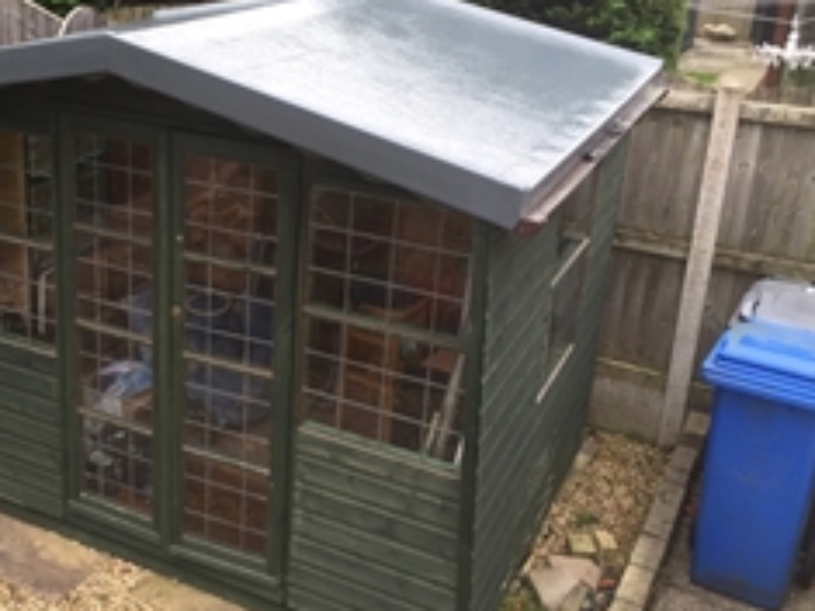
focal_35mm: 44
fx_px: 1035
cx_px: 239
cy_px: 231
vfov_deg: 32.7
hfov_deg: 42.1
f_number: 2.2
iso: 32
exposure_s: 1/100
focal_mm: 4.15
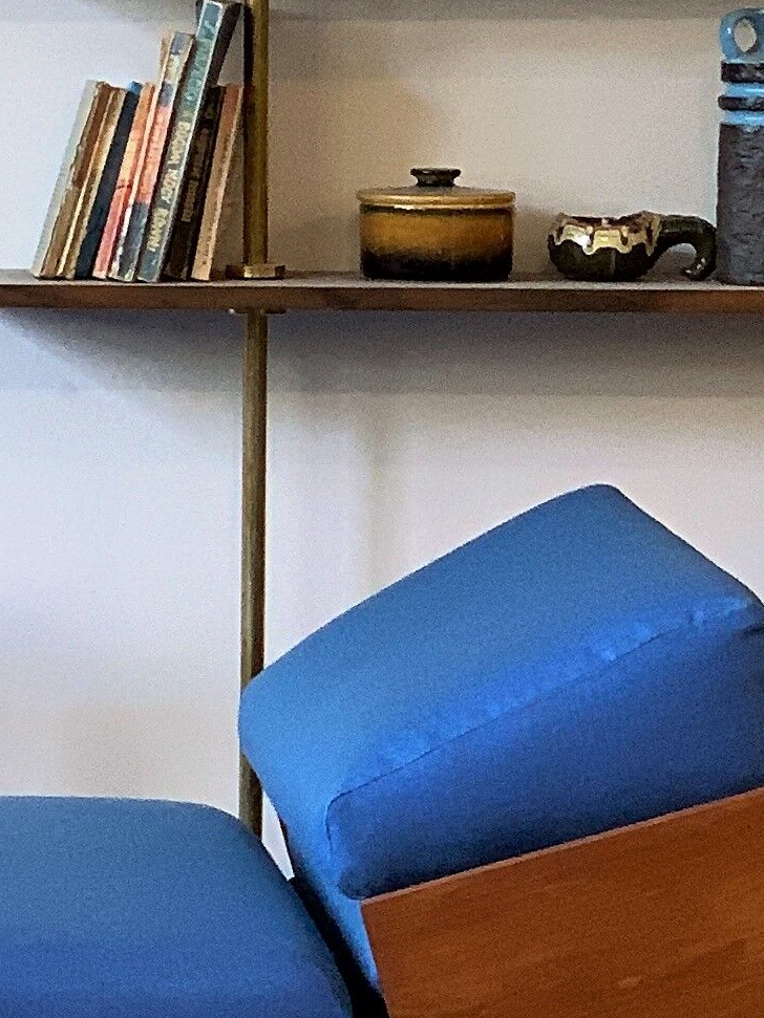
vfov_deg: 9.2
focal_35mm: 216
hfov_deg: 6.7
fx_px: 6358
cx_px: -508
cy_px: 606
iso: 160
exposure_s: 1/60
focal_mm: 6
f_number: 2.4
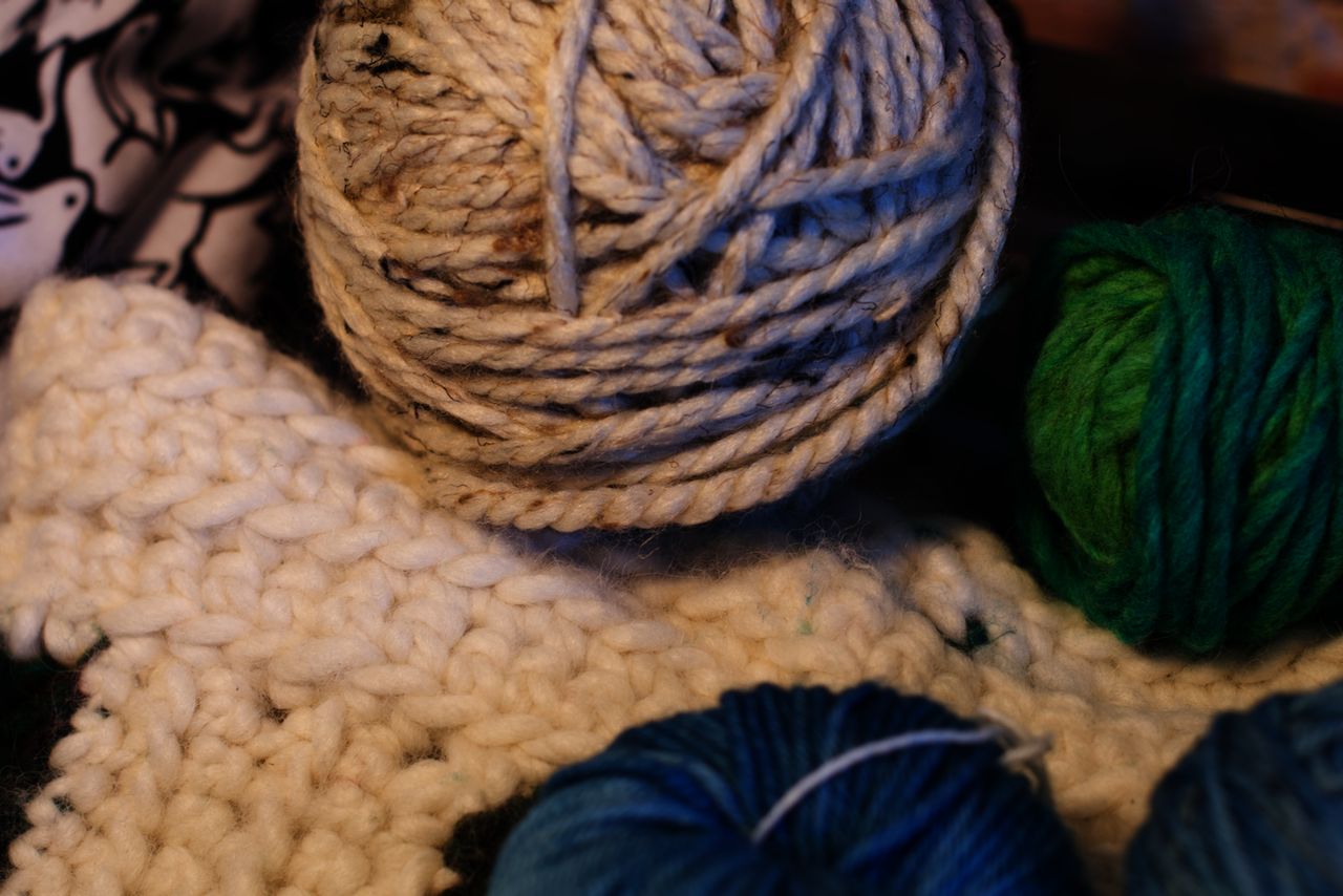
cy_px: 448
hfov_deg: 27.0
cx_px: 672
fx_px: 2798
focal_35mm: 75
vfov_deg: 18.2
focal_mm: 50
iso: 400
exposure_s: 1/80
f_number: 4
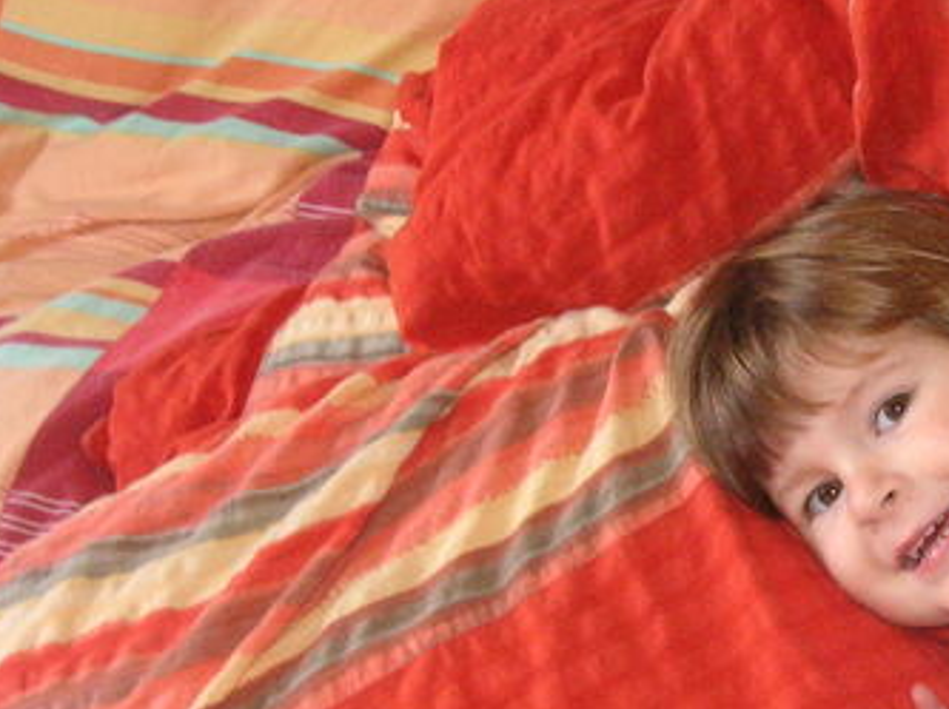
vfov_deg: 16.6
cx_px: 801
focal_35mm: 89
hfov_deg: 21.7
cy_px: 319
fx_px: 2437
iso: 160
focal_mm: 6.1
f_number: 2.8
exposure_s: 1/45
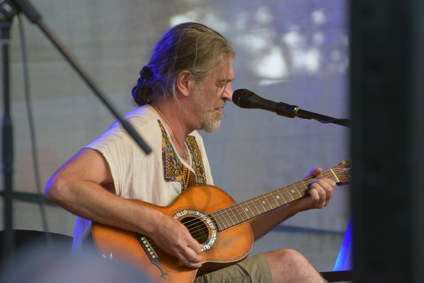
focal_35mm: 278
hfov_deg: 7.4
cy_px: 142
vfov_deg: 5.0
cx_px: 212
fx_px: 3268
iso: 640
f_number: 5
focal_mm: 185
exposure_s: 1/250
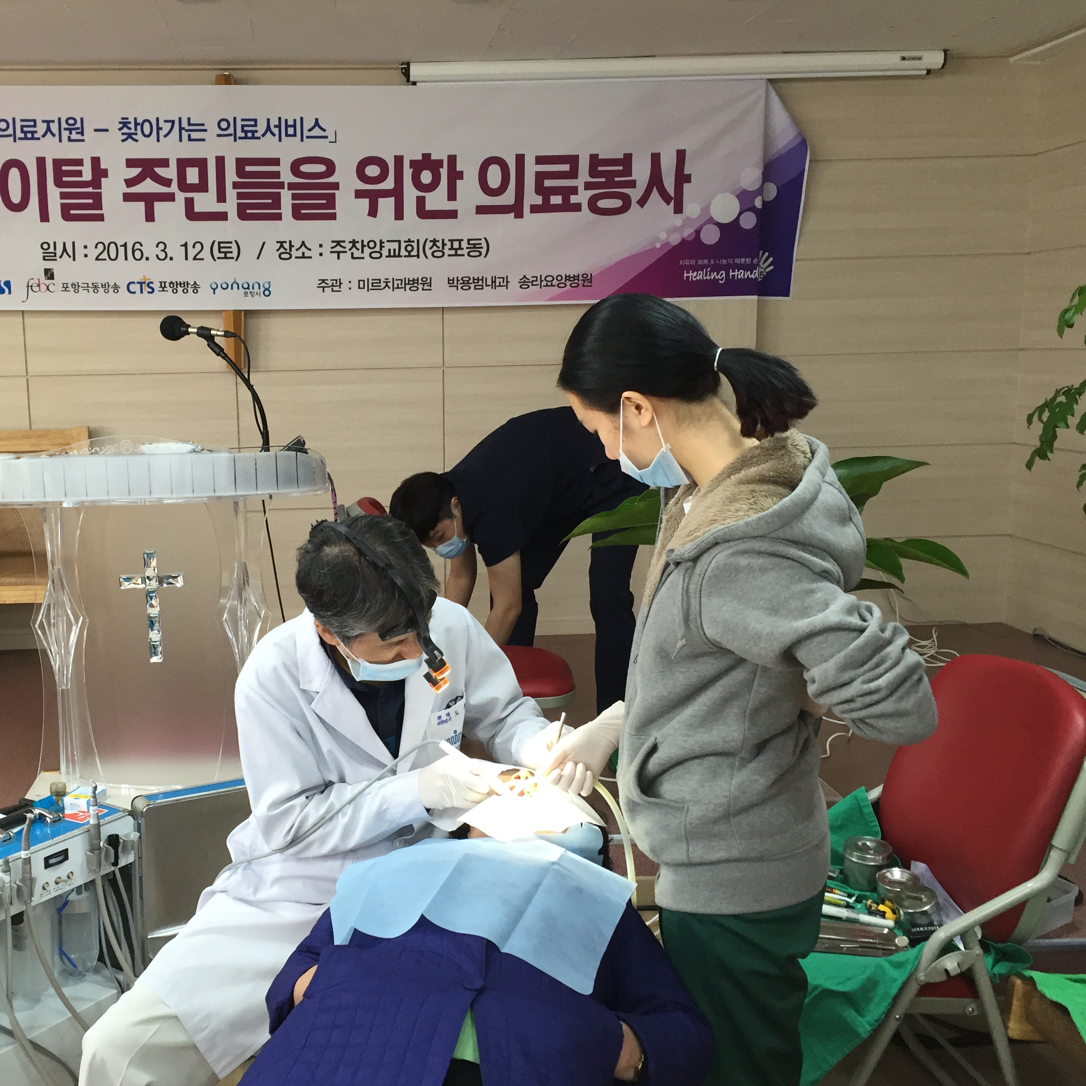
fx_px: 1278
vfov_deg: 46.0
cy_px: 567
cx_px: 343
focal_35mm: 36
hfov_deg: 45.2
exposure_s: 1/30
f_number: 2.2
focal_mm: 4.15
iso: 40
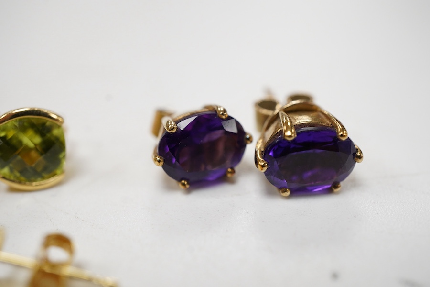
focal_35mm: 45
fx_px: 537
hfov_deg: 43.6
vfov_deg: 29.9
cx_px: 215
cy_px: 144
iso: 1250
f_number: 11
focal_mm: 30
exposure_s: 1/125
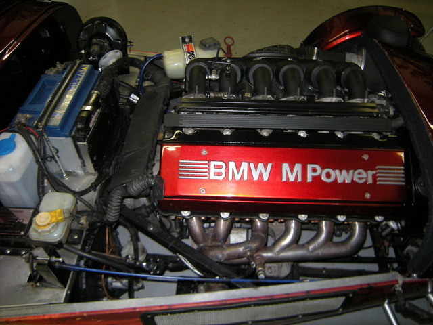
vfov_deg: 49.7
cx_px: 216
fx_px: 350
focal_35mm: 28
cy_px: 162
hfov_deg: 63.4
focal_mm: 4.7
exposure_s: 1/30
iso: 64
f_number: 2.8
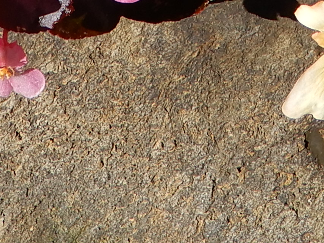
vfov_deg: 4.7
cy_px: -456
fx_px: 2854
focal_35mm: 305
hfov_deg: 6.5
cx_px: 255
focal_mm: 8.9
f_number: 4
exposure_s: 1/500
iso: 80
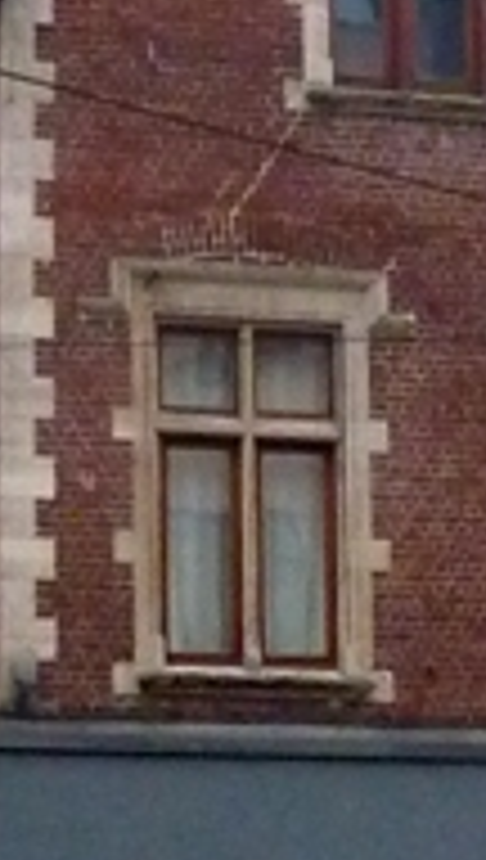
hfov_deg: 6.5
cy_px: 356
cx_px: 486
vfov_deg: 11.6
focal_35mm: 186
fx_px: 4244
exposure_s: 1/30
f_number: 3.4
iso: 400
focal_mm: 4.7
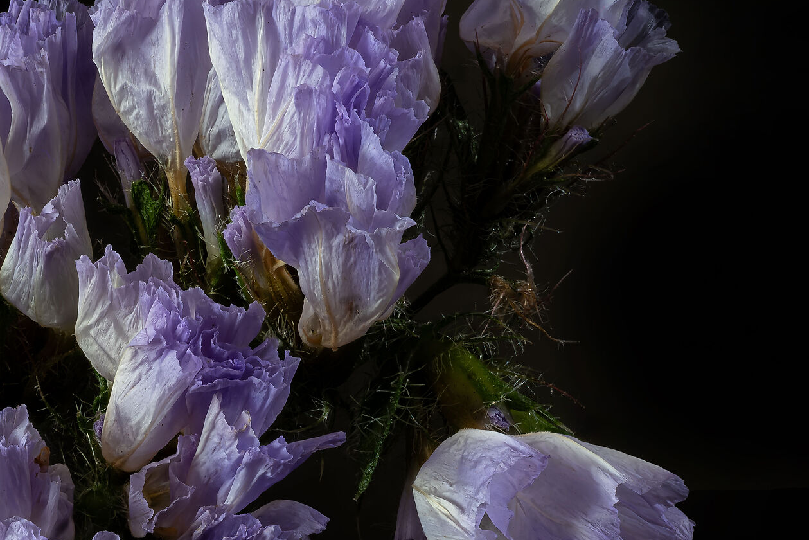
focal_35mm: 200
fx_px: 4495
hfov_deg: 10.3
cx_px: 154
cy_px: 340
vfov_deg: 6.9
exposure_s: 1/5
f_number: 14
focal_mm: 105
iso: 100
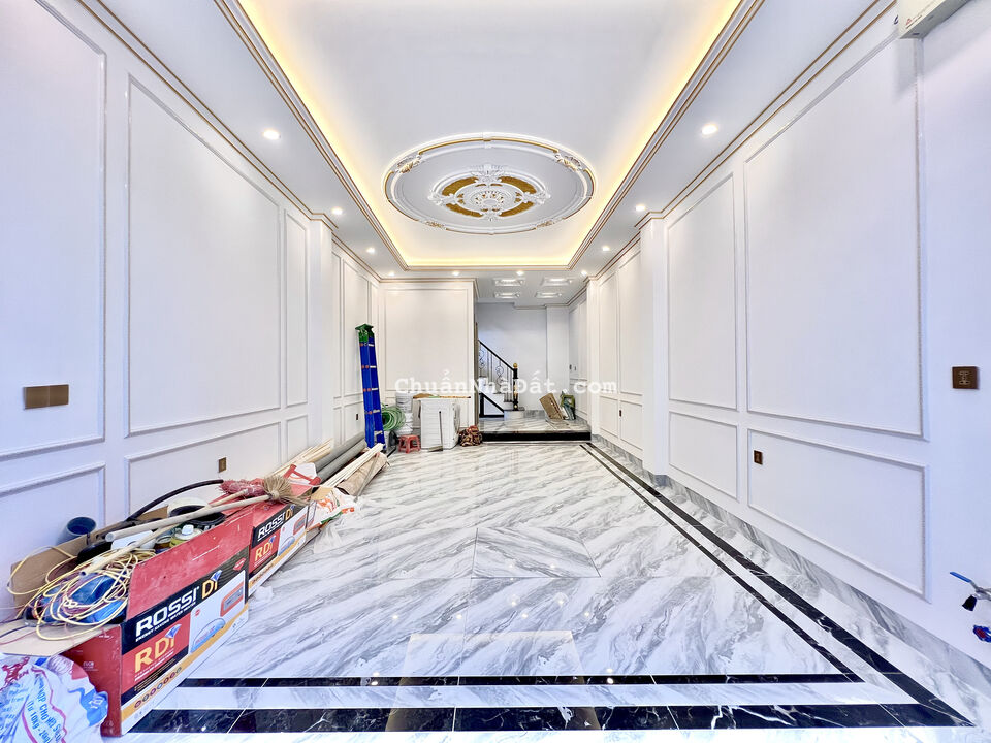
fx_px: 372
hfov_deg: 106.2
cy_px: 372
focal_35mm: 13
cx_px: 496
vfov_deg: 89.9
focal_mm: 1.57
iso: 160
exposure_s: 1/100
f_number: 1.8
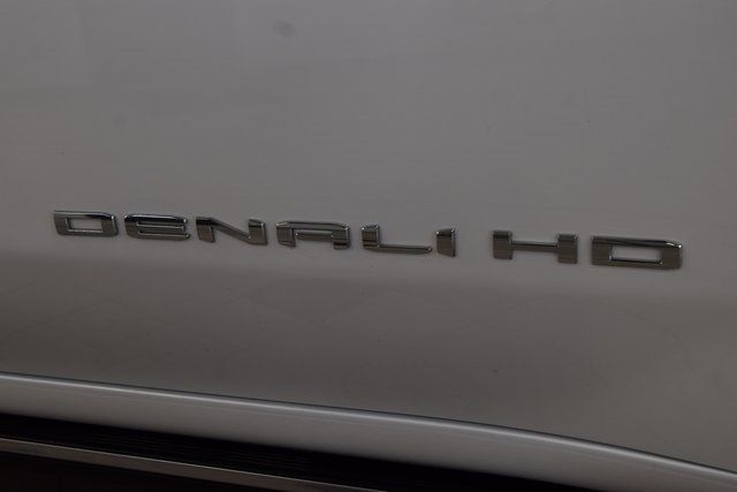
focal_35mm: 52
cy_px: 246
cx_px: 368
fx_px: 1075
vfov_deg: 25.8
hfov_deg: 37.8
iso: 400
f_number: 7.1
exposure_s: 1/30
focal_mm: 35
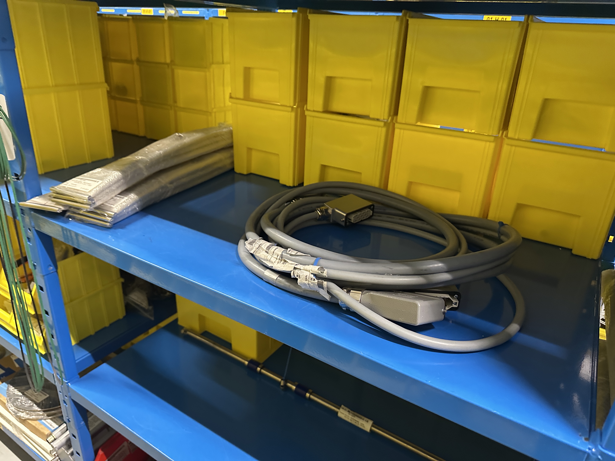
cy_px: 230
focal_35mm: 24
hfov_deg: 71.6
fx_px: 426
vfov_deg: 56.8
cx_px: 308
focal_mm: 6.86
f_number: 1.78
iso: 640
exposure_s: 1/50
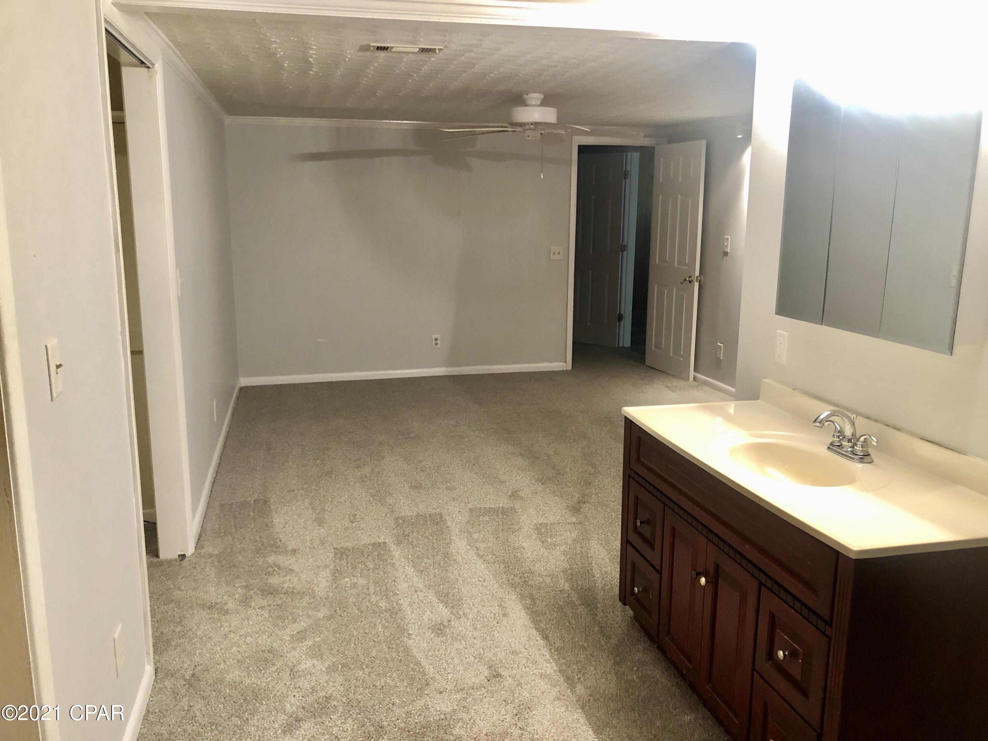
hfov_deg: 63.4
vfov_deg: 49.7
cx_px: 494
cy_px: 370
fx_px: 799
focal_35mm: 28
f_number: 1.8
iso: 64
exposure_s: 1/15
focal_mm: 3.99
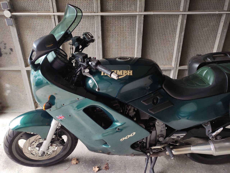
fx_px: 166
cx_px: 115
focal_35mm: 25
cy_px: 86
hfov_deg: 69.4
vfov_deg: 54.9
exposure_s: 1/33
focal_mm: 5.43
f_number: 1.89
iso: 238
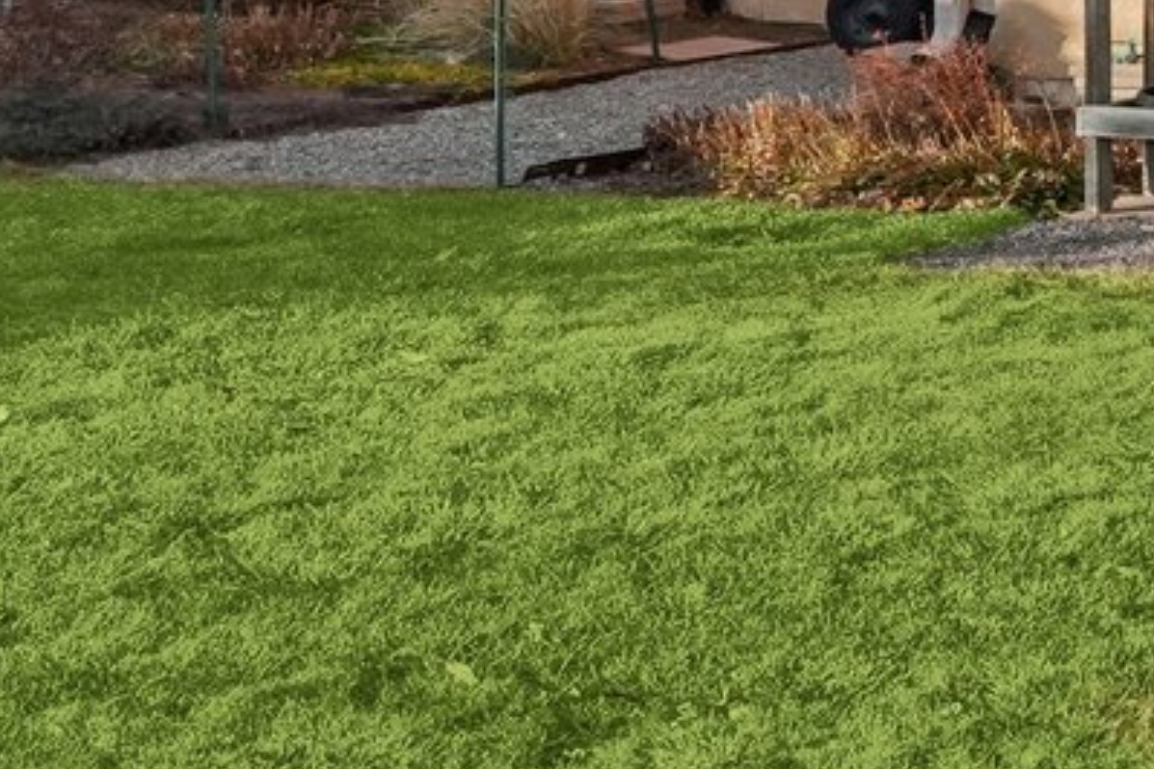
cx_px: 2779
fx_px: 2468
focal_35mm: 77
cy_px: -927
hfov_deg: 15.0
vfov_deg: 13.9
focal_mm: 10
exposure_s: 1/800
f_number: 8
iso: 800
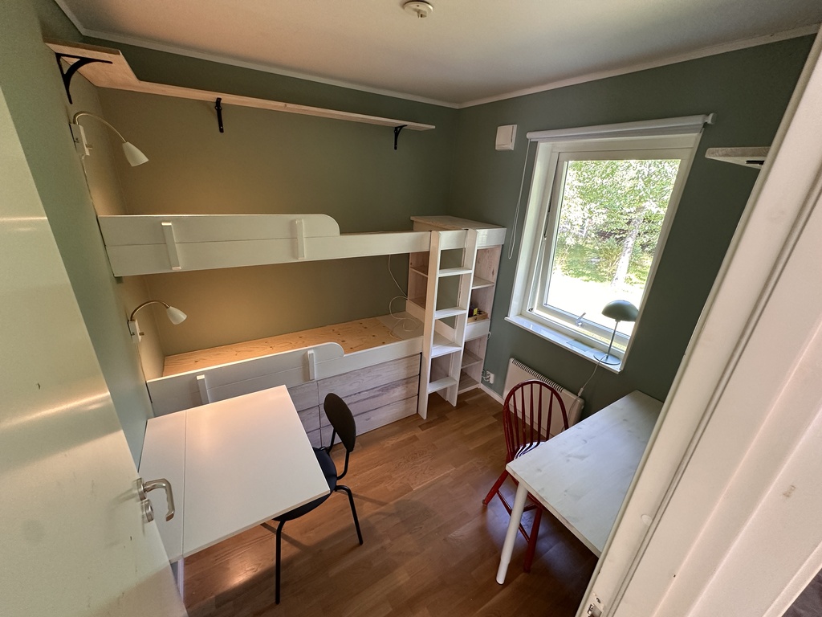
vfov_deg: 85.7
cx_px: 411
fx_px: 332
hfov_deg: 102.1
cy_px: 308
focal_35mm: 14
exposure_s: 1/100
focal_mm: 2.22
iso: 250
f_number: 2.2
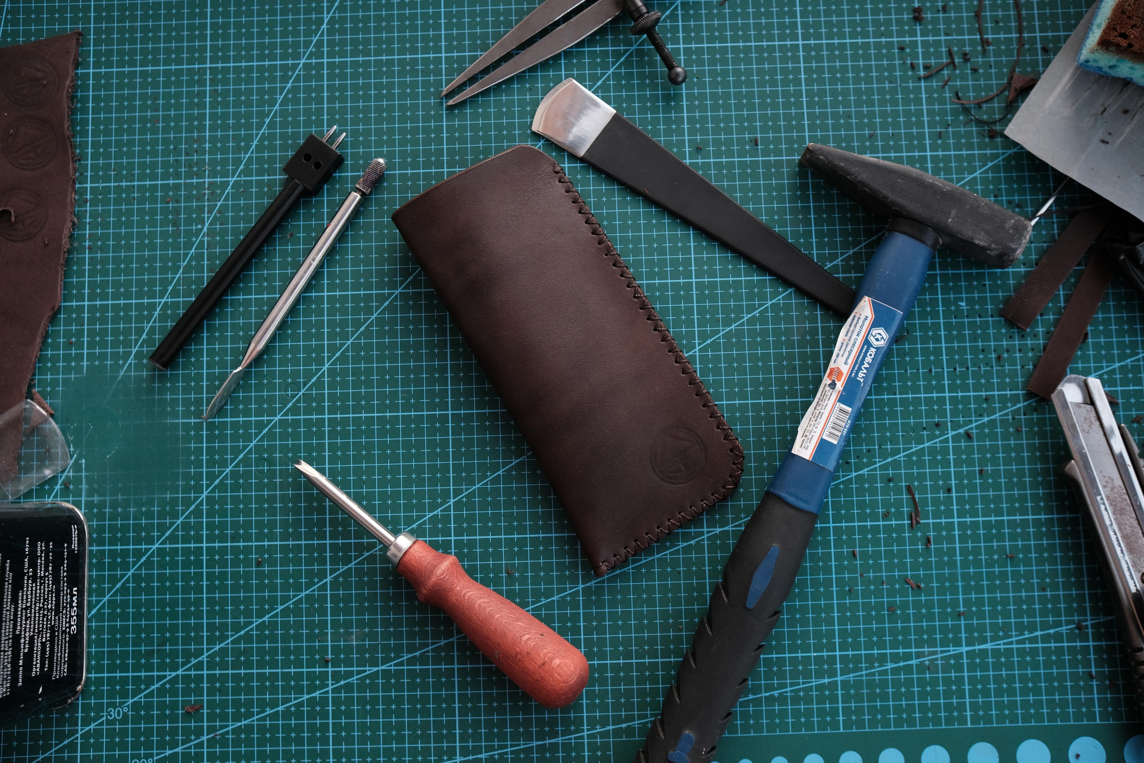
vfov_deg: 37.9
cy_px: 382
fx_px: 1112
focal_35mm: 35
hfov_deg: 54.4
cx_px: 572
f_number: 4.5
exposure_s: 1/125
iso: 1000
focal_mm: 23
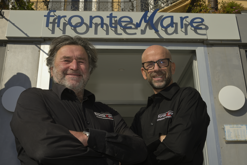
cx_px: 126
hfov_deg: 41.9
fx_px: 322
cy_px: 82
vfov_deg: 28.6
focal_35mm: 47
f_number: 16
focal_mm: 46
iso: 100
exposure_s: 1/125
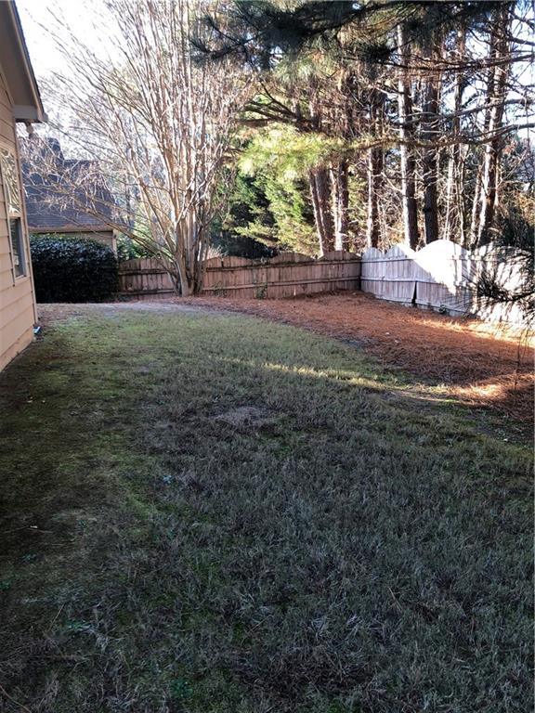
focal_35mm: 28
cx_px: 268
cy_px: 356
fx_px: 577
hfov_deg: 49.7
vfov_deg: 63.4
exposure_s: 1/120
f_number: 1.8
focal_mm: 3.99
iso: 50
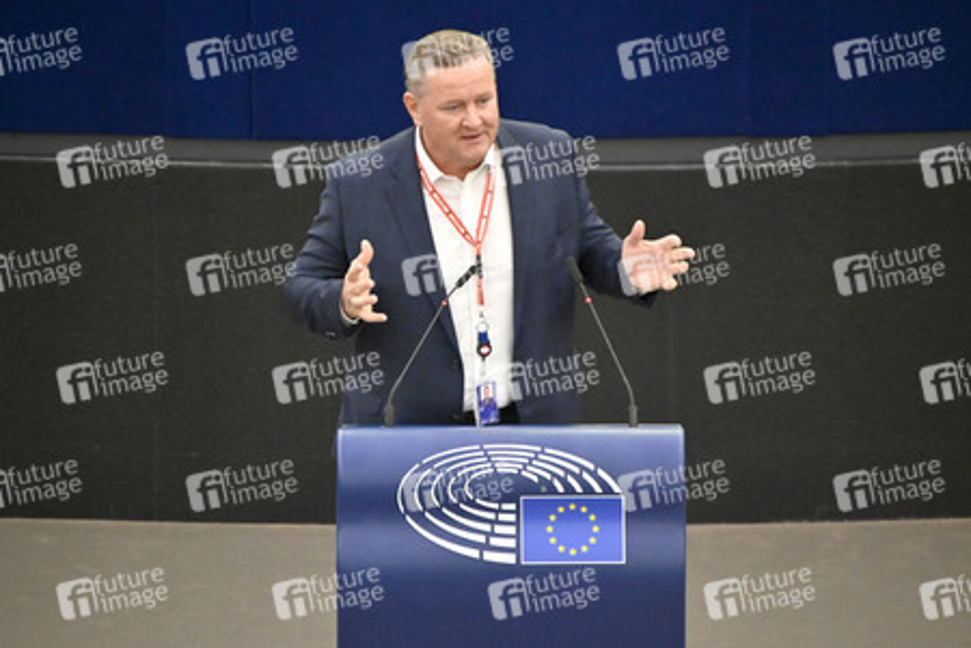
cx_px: 486
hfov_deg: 4.1
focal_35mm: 500
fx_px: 13485
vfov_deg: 2.7
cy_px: 324
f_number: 6.3
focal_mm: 500
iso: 6400
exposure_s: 1/400
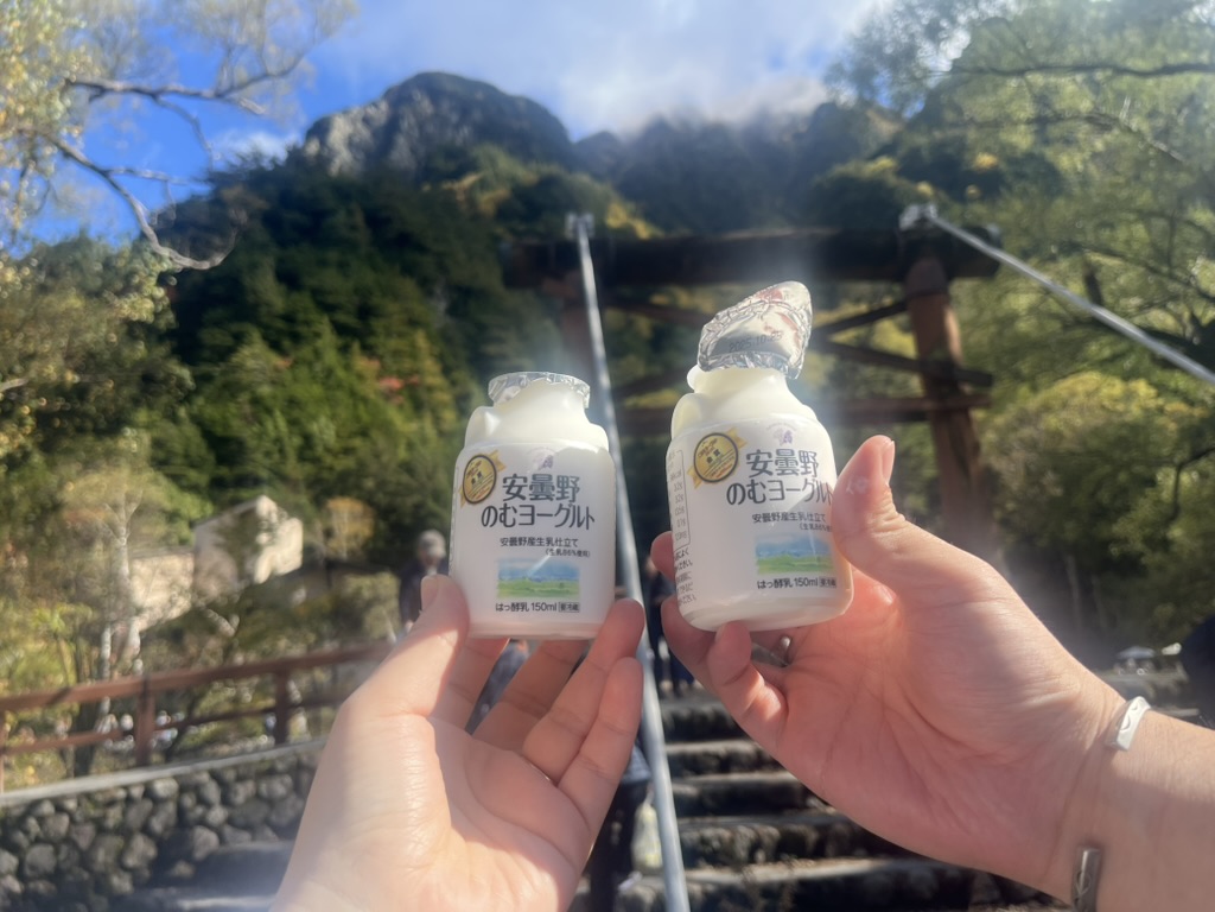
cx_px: 608
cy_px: 456
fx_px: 913
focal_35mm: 26
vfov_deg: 53.1
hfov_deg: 67.3
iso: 50
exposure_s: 1/1580
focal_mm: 5.1
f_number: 1.6
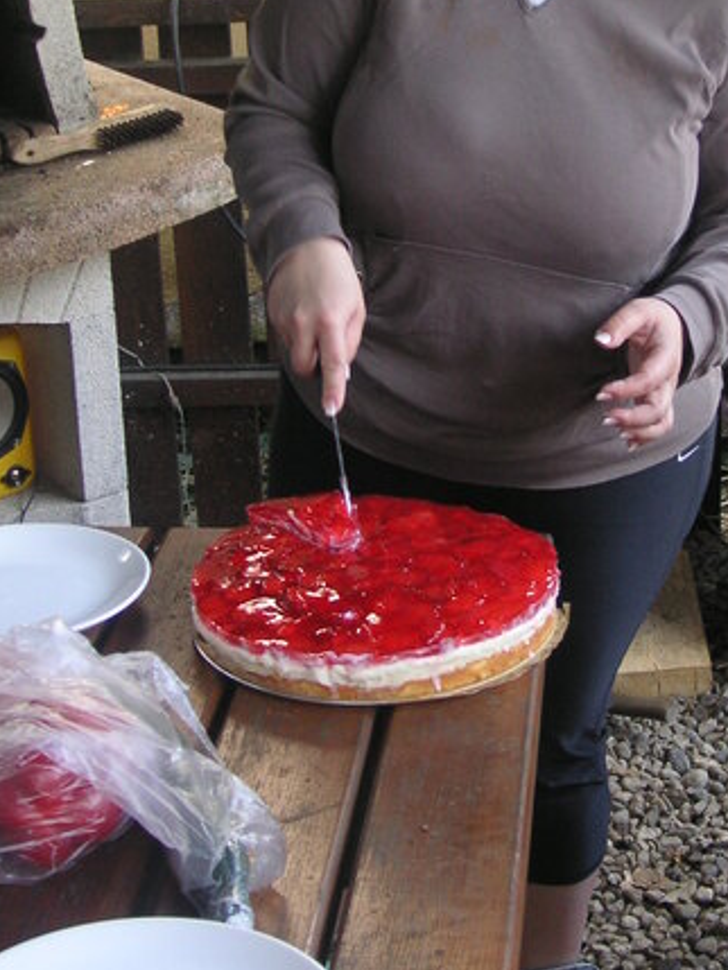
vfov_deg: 27.8
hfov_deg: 21.2
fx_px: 1934
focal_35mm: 69
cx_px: 493
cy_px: 262
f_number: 2.8
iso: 50
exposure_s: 1/45
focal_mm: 6.1
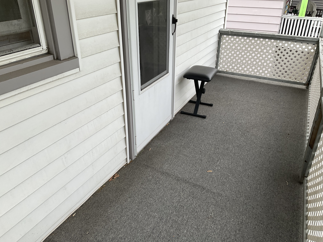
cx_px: 162
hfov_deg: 61.7
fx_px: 271
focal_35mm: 29
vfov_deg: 48.2
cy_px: 121
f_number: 1.8
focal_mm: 3
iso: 16
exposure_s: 1/239
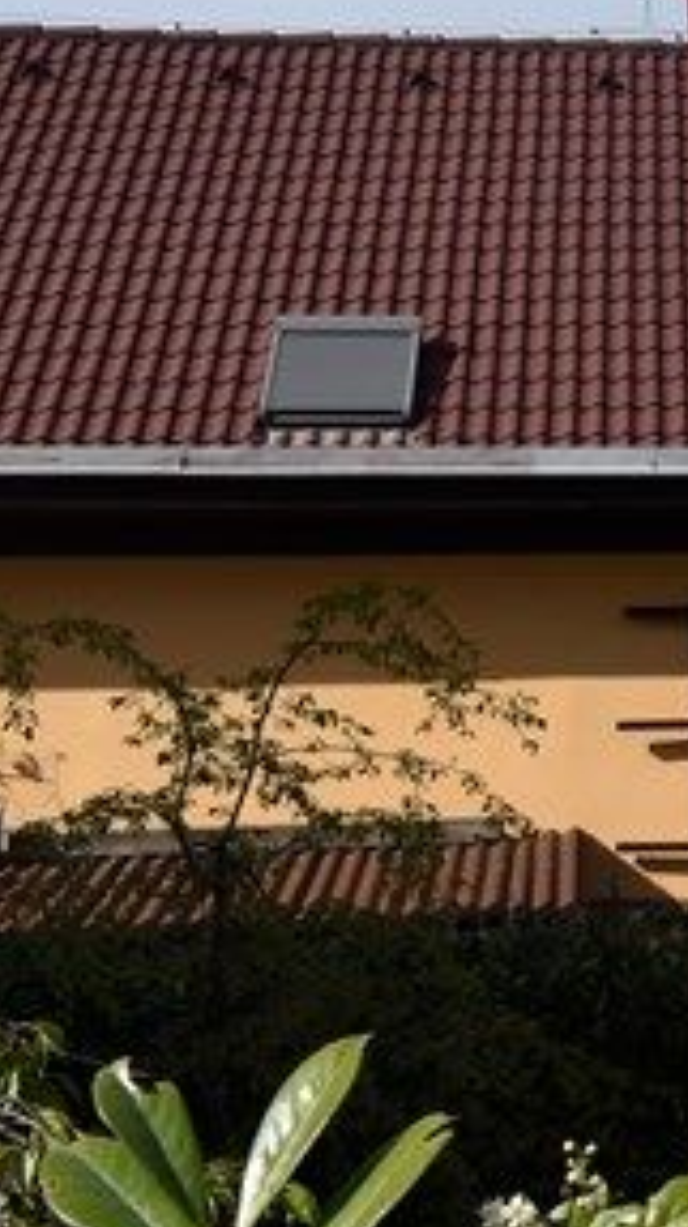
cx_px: 1829
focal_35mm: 101
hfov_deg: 10.0
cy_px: 62
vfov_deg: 20.6
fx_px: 3282
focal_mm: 18
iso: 100
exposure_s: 1/400
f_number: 8
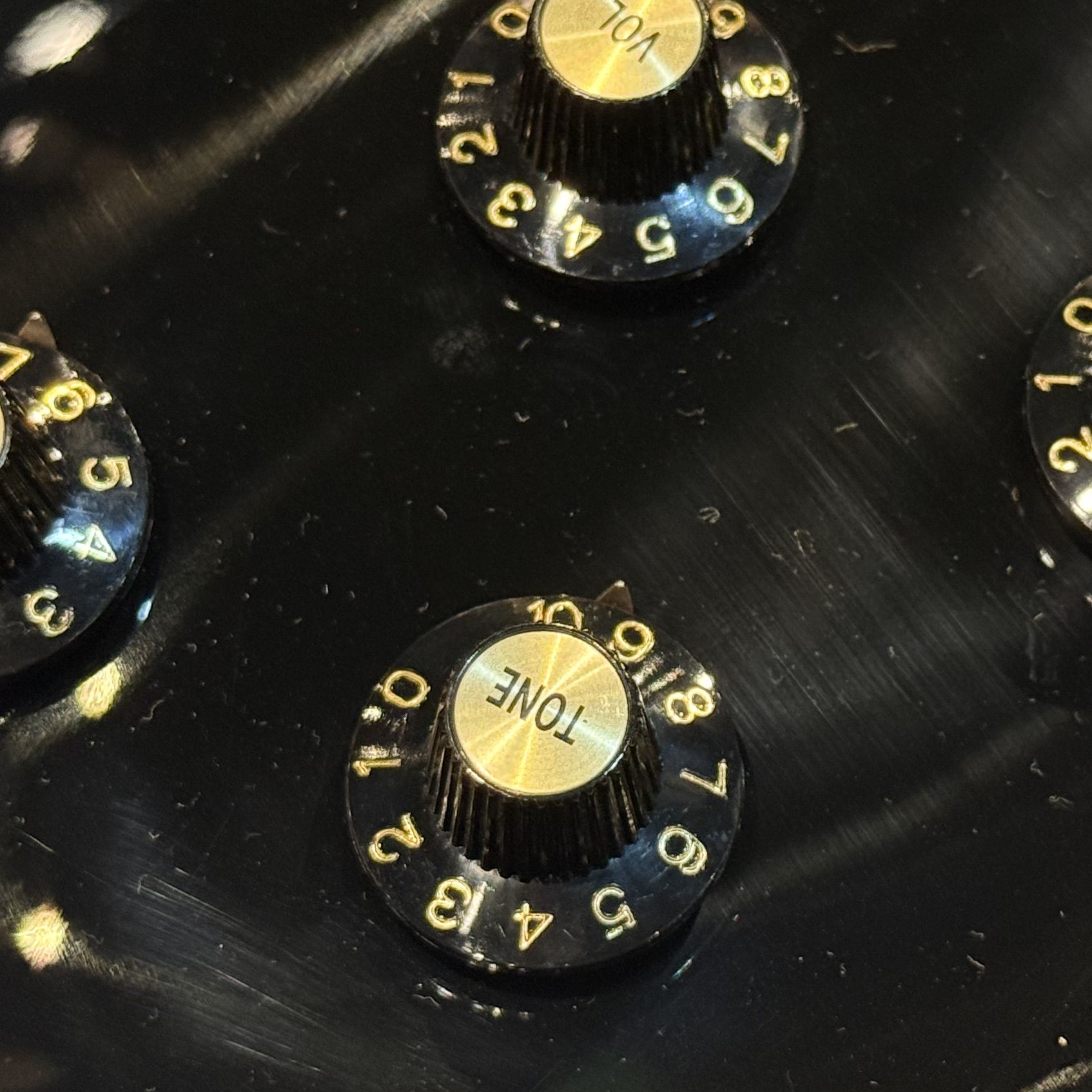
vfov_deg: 17.2
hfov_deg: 17.2
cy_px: 415
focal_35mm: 101
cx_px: 670
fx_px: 3605
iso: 320
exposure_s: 1/40
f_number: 1.78
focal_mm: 6.76
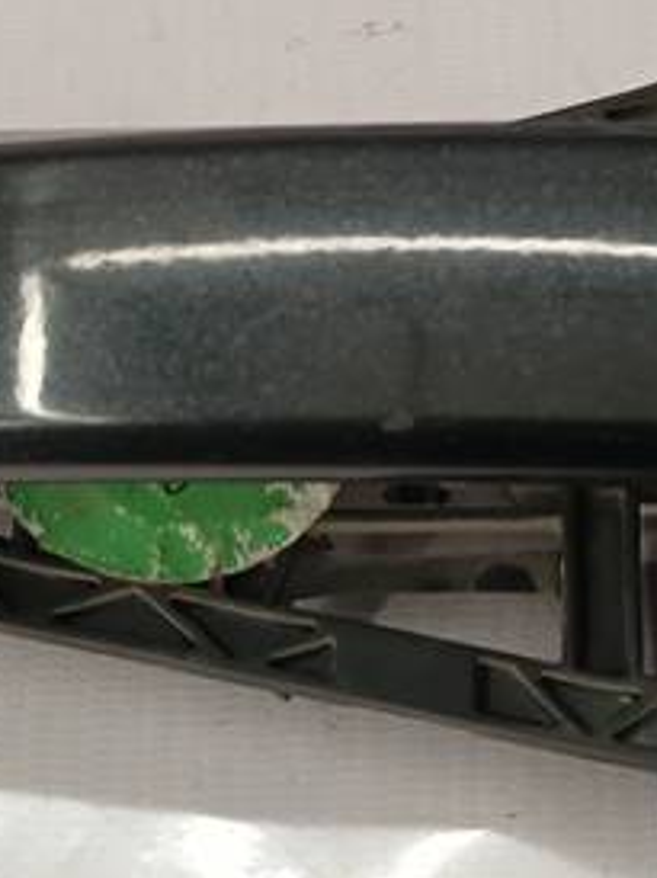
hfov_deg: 14.6
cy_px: 298
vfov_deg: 19.4
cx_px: 388
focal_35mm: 101
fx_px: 2560
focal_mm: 4
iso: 80
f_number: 1.8
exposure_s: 1/50
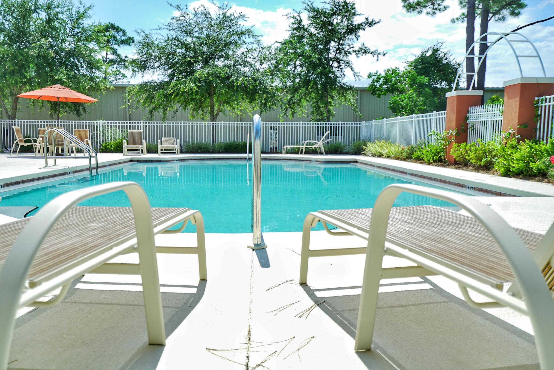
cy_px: 185
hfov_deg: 54.4
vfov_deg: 37.9
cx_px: 277
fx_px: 539
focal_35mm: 35
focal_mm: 35
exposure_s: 1/1000
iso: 200
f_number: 4
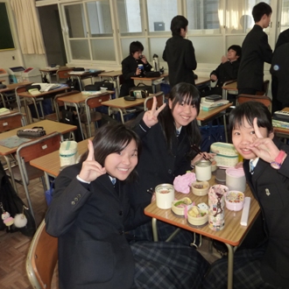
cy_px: 143
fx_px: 283
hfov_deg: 53.5
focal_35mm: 30
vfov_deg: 54.0
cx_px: 180
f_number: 3.3
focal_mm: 4.1
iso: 160
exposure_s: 1/30
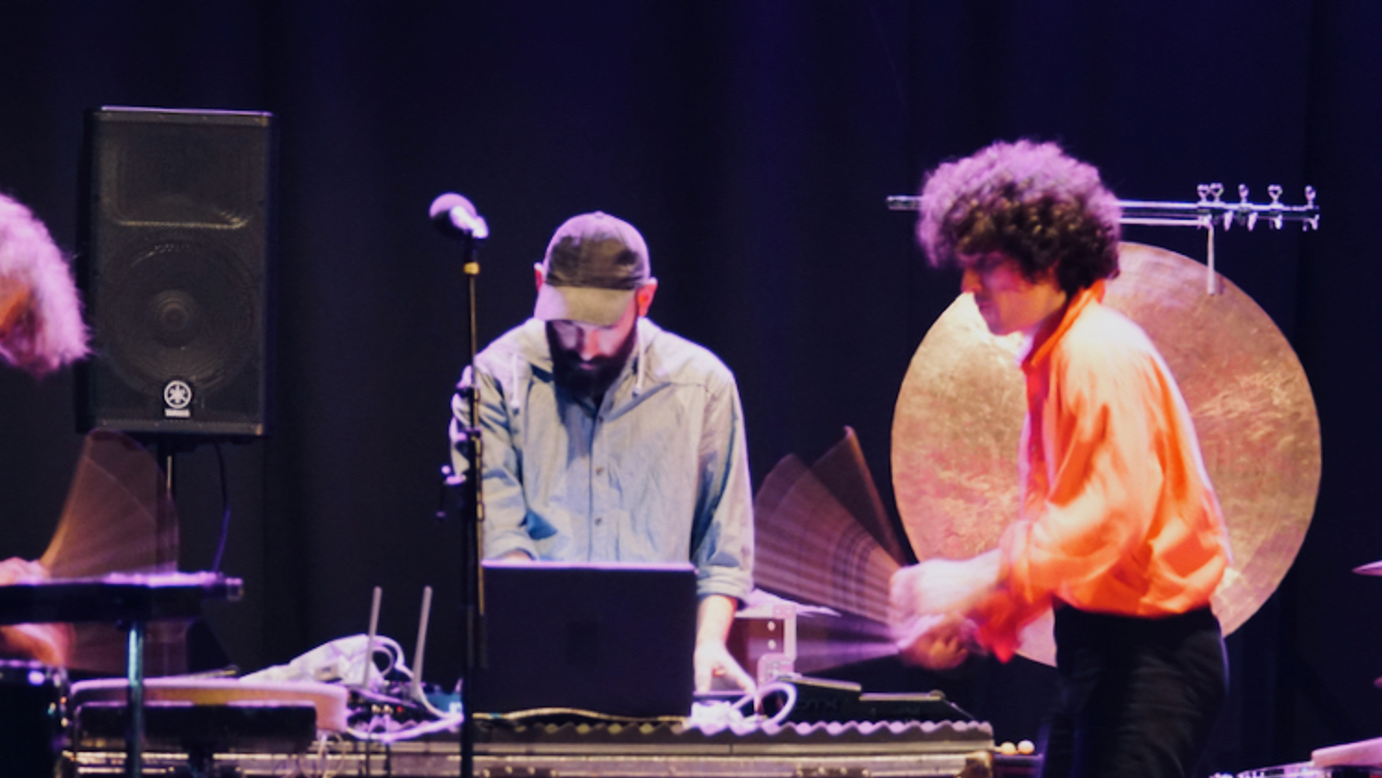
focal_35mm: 215
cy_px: 566
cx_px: 499
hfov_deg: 10.0
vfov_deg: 5.6
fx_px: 7880
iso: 3200
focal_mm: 100
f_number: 2.8
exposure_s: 1/8
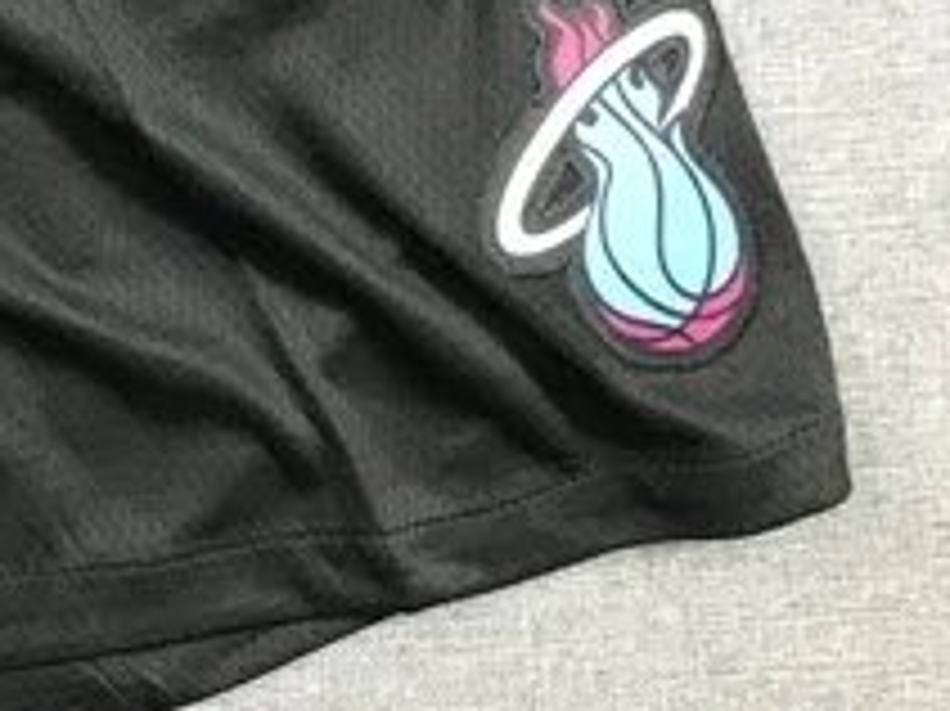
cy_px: -396
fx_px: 2907
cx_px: -662
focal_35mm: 106
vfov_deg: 13.1
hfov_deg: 16.2
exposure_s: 1/33
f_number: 1.8
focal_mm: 3.99
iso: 32
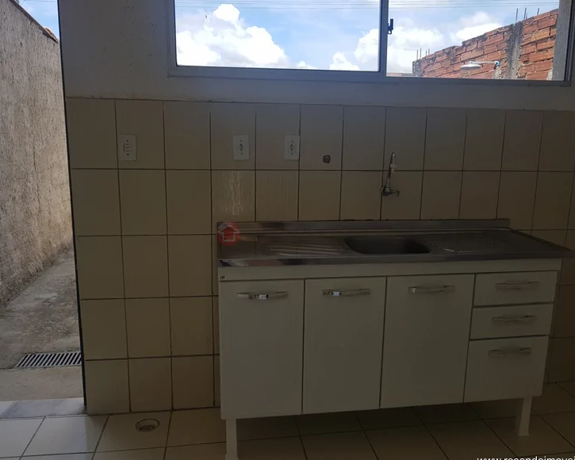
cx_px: 311
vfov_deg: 51.5
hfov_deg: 62.1
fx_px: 476
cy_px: 235
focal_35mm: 28
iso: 40
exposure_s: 1/1032
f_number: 1.7
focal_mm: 4.2
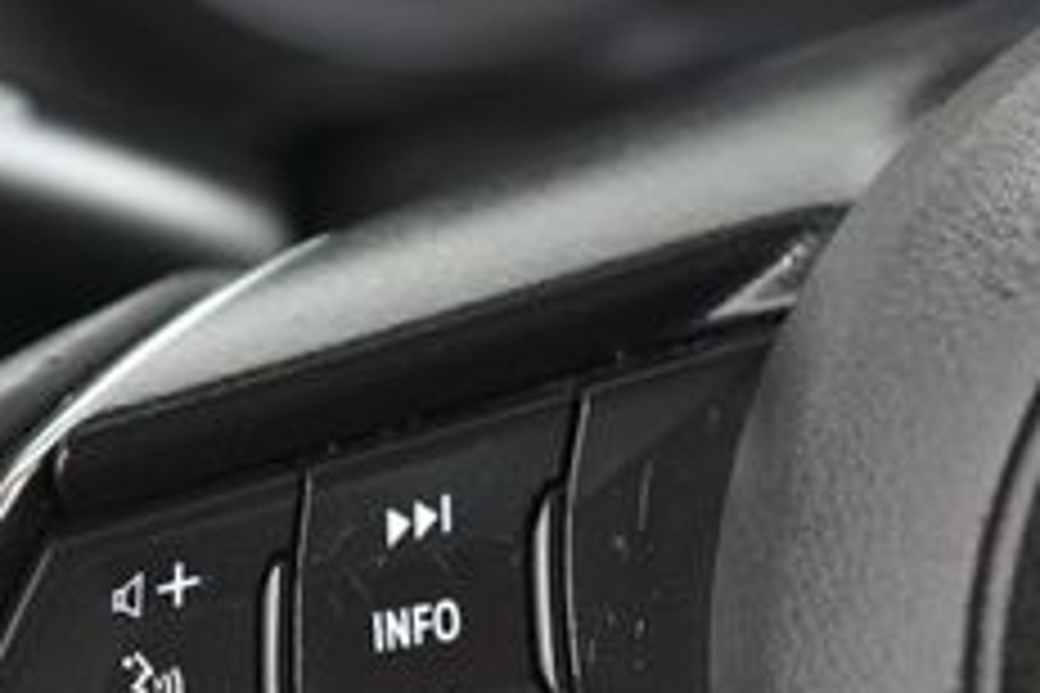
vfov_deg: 7.1
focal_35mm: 194
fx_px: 5604
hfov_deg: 10.6
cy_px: 664
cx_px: 365
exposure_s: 1/100
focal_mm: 70
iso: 1000
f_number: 4.5
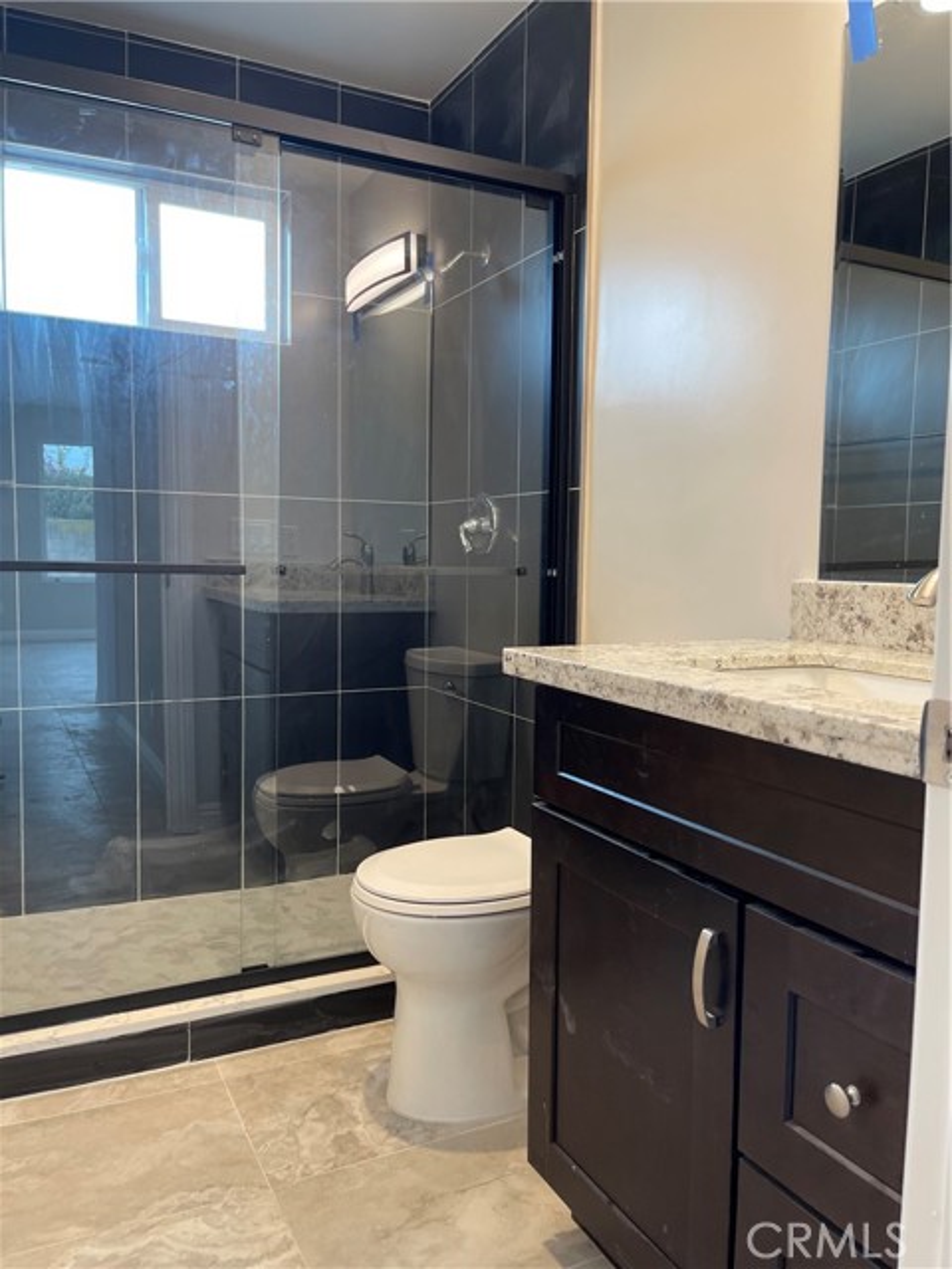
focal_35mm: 26
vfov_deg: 67.3
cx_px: 476
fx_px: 953
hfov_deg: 53.1
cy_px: 634
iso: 80
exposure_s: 1/60
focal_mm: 5.1
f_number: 1.6
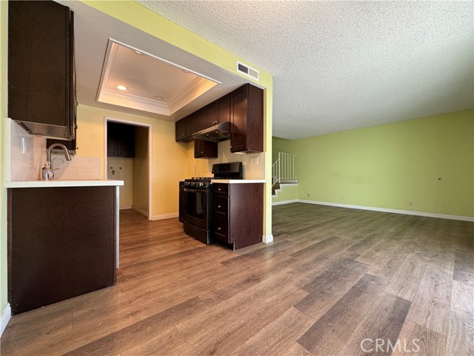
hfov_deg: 102.1
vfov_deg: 85.7
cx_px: 237
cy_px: 178
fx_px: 192
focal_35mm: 14
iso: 160
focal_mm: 2.22
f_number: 2.2
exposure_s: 1/60
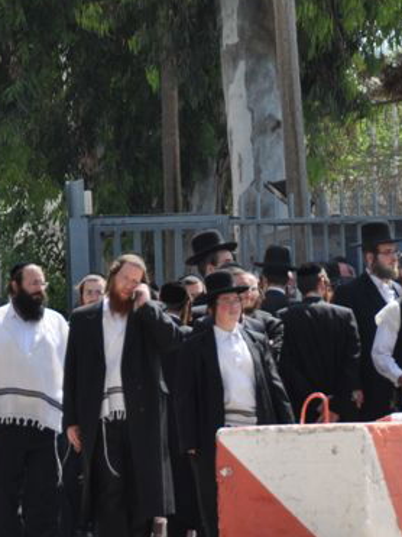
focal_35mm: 536
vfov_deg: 3.7
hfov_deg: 2.8
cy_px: 175
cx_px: 52
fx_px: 8309
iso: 220
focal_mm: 135
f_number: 5.6
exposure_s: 1/500
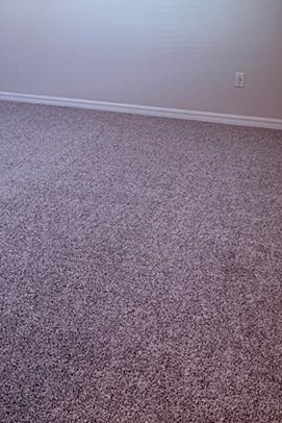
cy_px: 89
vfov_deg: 43.4
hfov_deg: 31.2
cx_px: 145
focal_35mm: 43
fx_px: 505
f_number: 2.2
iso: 160
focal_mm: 2.22
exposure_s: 1/120
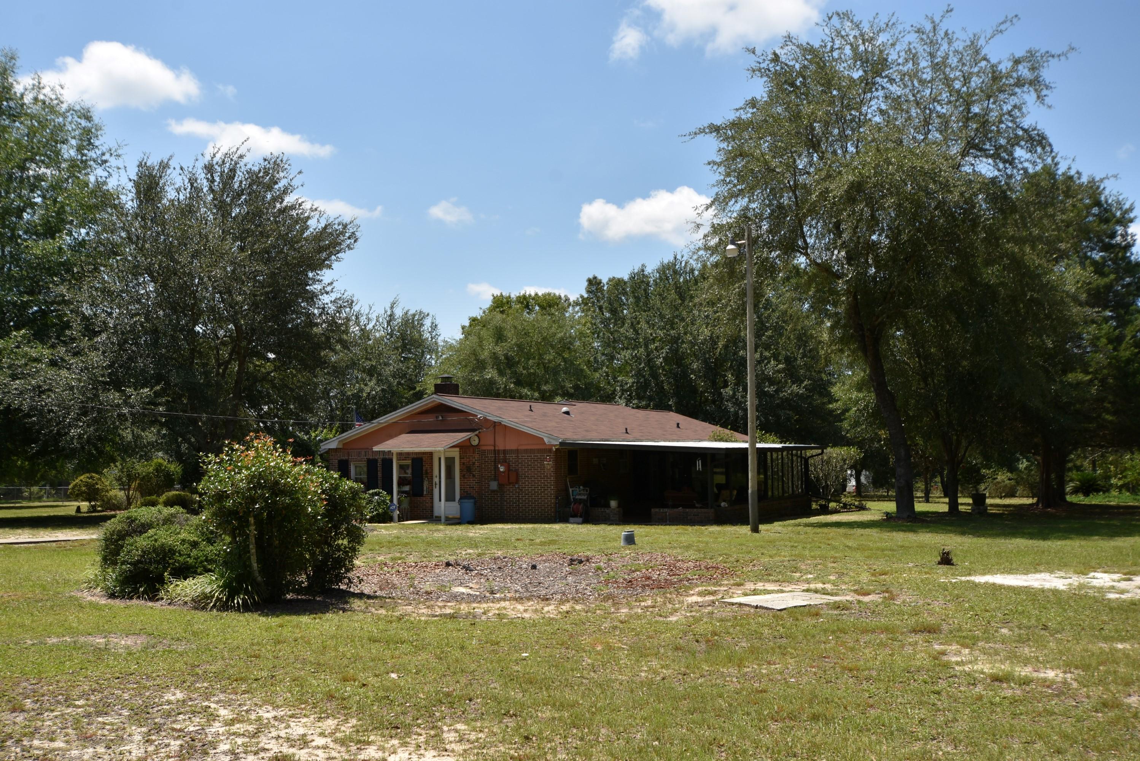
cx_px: 570
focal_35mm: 36
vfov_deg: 36.9
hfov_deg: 53.1
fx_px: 1140
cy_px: 380
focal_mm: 24
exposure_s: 1/250
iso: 100
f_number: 8
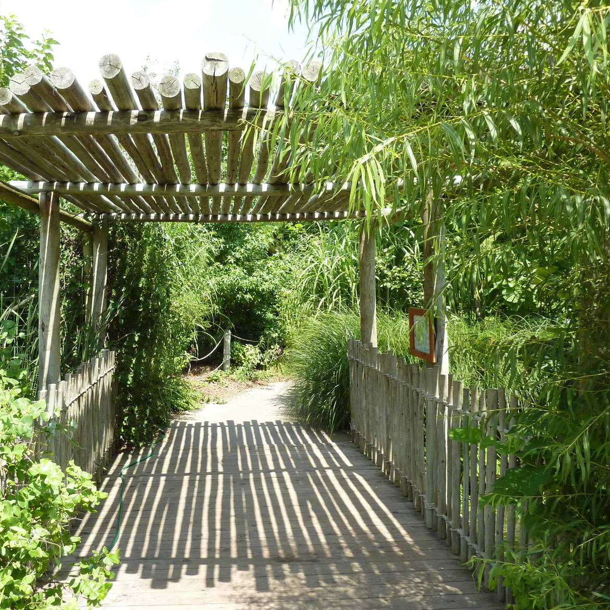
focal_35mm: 30
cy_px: 301
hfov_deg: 53.2
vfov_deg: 54.0
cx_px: 217
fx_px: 598
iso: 160
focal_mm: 4.1
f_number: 3.3
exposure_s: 1/500
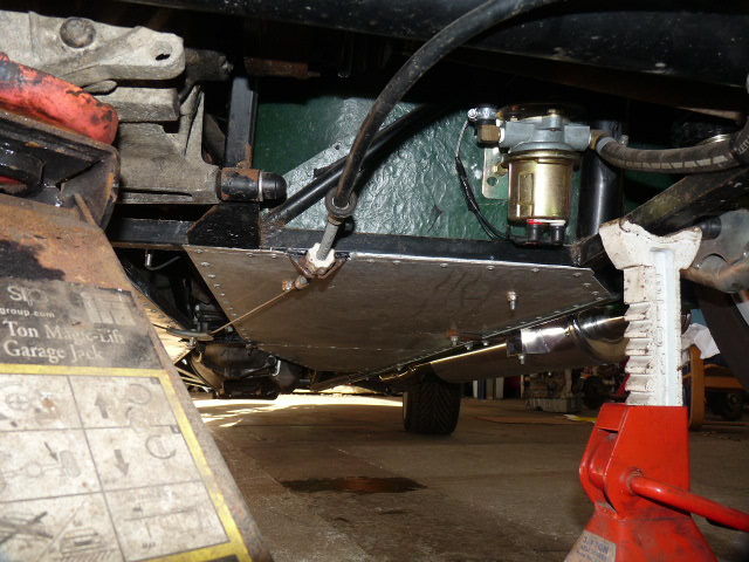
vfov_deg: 51.4
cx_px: 374
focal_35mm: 27
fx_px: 584
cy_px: 281
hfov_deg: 65.3
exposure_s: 1/30
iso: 100
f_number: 2.8
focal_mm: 4.8
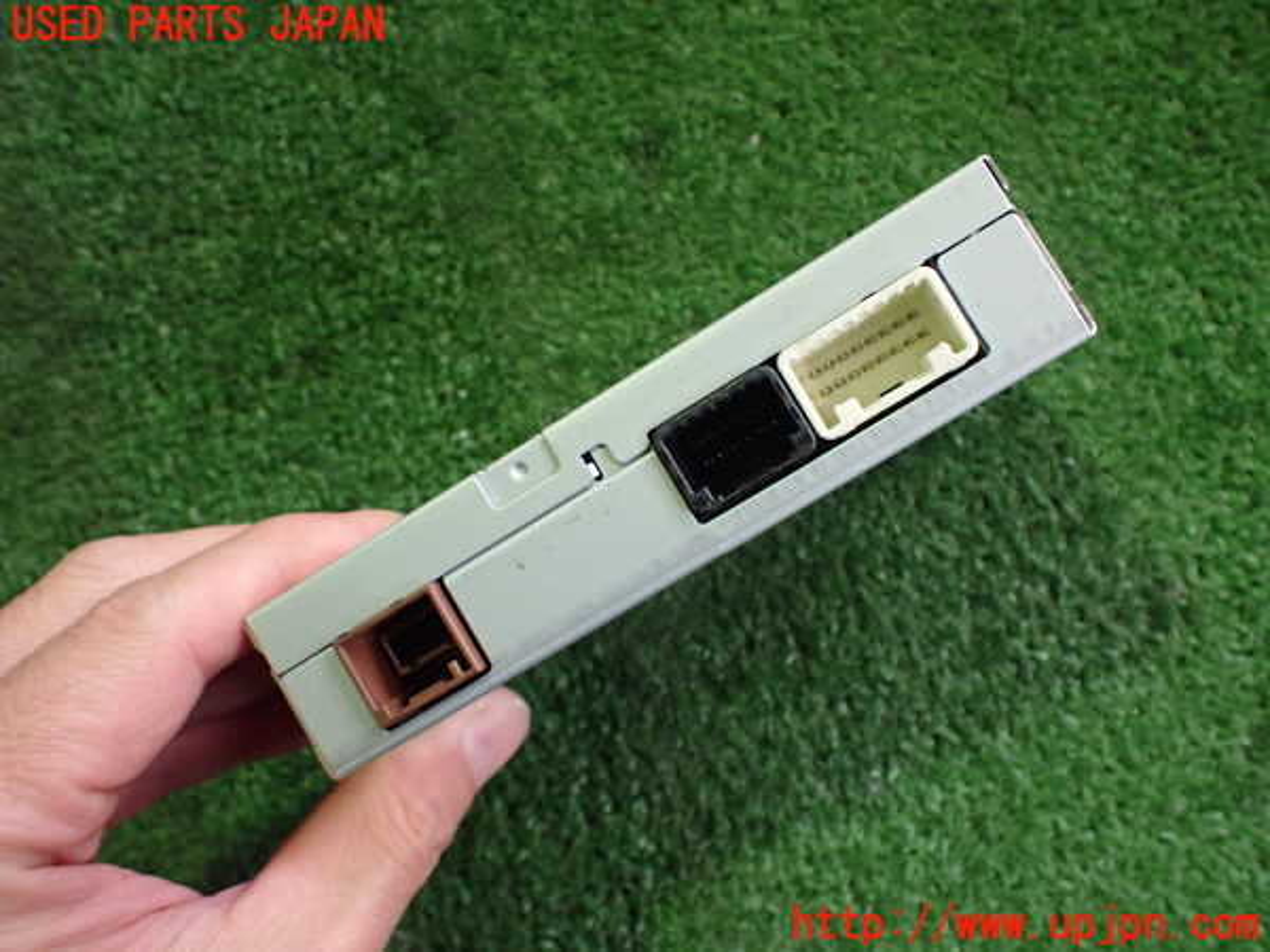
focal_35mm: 30
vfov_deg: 46.8
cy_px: 476
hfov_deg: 60.0
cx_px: 635
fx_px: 1101
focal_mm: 5.4
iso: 800
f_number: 2.3
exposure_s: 1/125
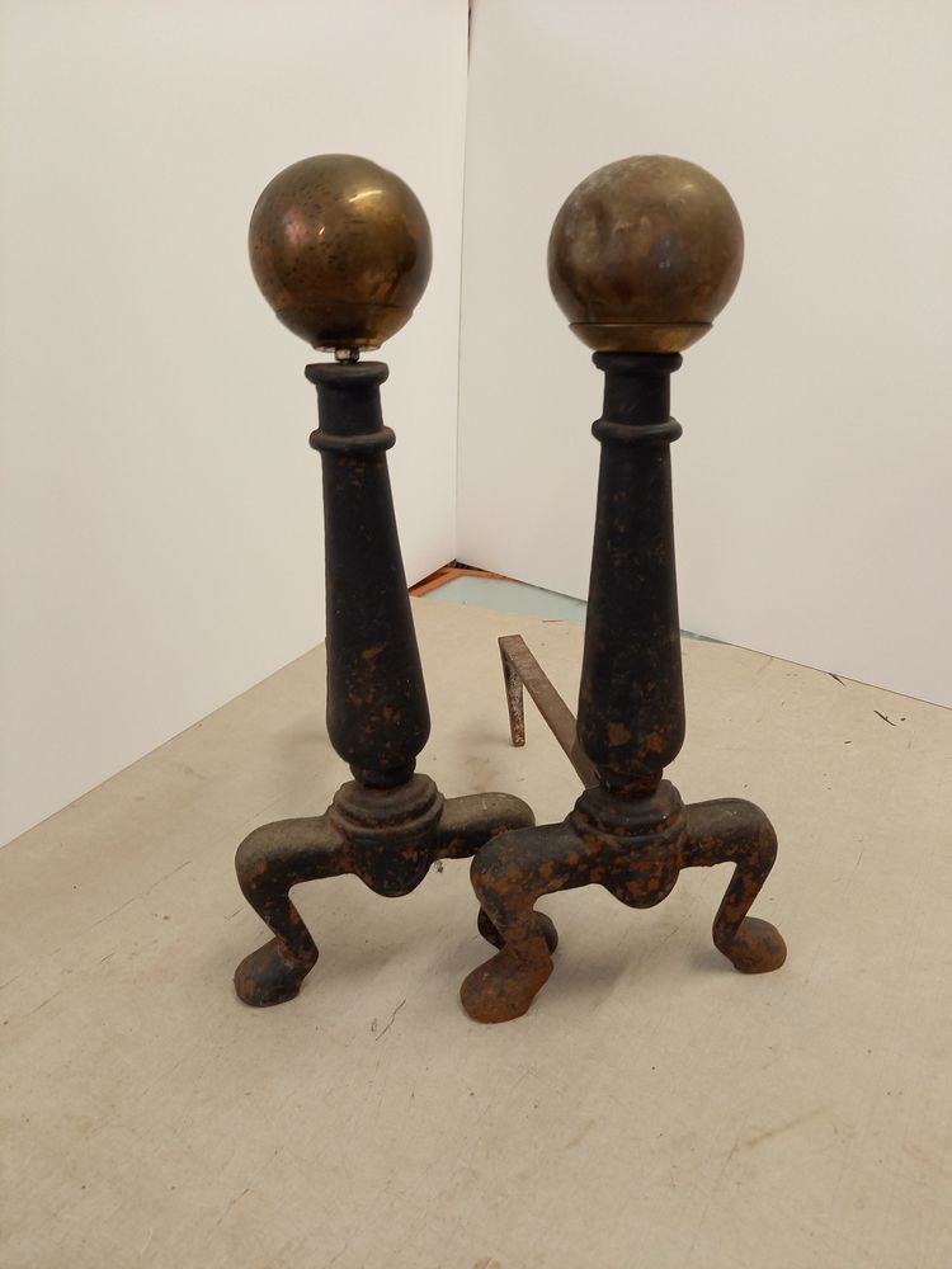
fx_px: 917
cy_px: 634
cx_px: 476
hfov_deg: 54.9
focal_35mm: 25
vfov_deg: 69.4
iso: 160
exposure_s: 1/50
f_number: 2
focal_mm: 4.6
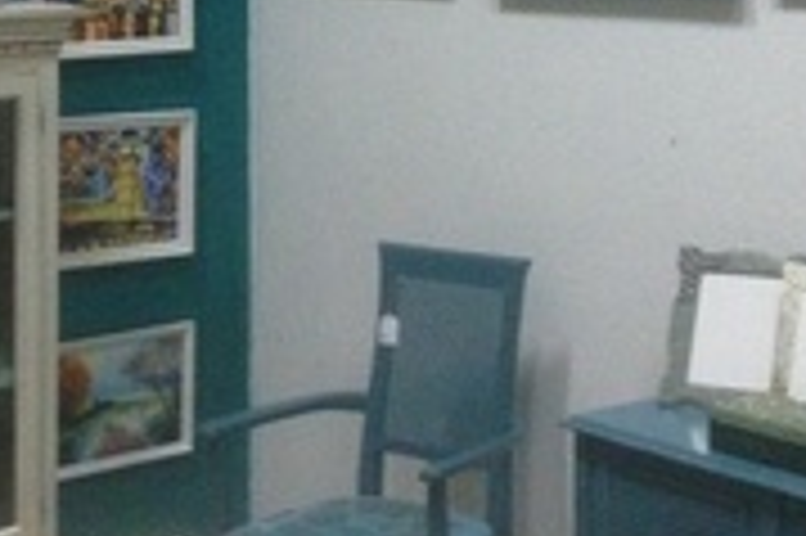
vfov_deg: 13.8
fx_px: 2147
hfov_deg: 21.3
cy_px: -110
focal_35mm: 96
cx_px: 396
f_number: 2.4
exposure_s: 1/20
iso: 400
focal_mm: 4.12
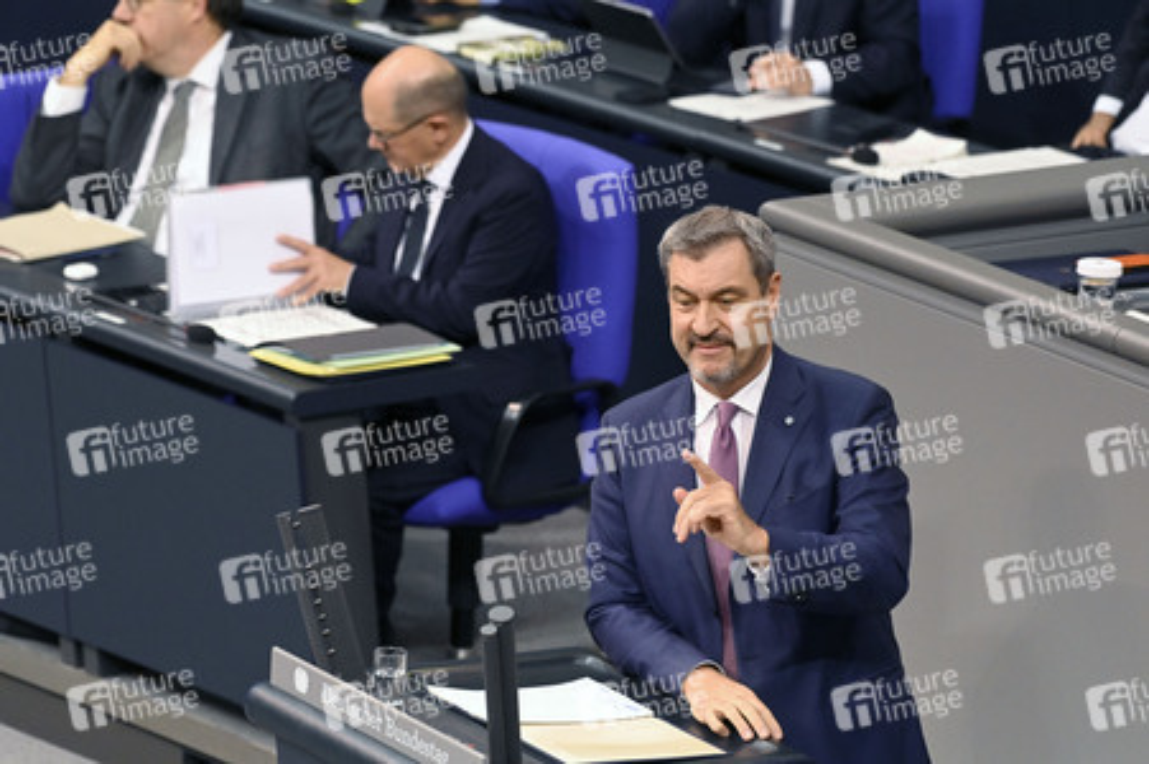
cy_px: 382
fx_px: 8930
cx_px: 574
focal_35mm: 280
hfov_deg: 7.4
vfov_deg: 4.9
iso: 10000
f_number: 5.6
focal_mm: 280
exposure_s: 1/320
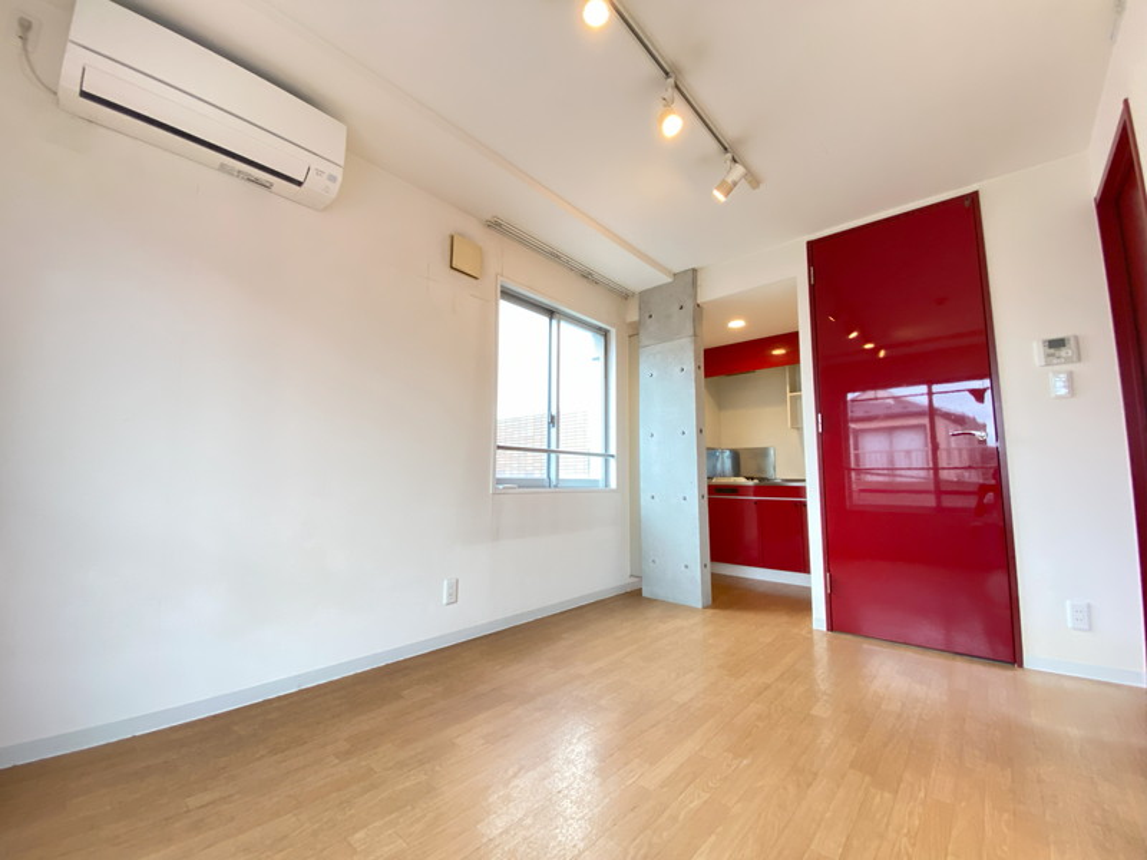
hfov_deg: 106.2
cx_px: 574
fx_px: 431
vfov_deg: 89.9
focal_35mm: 13
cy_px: 430
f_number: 2.4
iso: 400
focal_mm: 1.54
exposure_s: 1/50
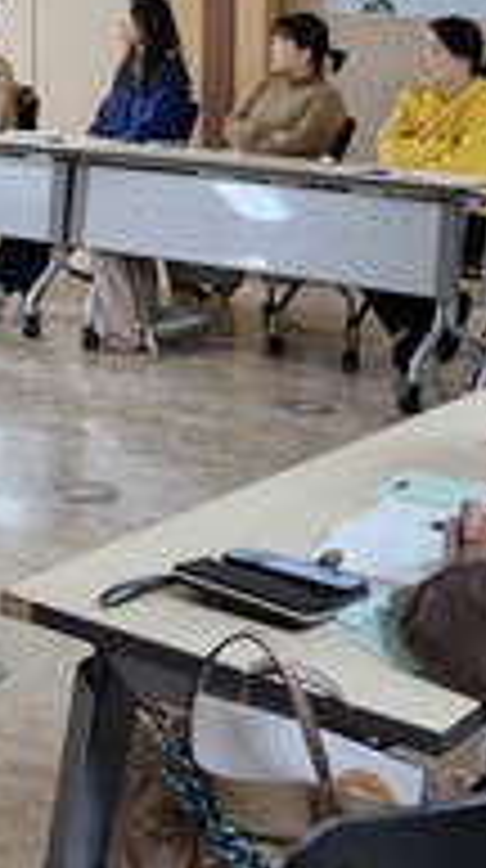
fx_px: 1794
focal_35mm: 78
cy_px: -58
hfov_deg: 14.8
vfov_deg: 25.5
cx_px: -144
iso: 320
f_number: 1.8
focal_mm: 5.54
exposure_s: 1/120
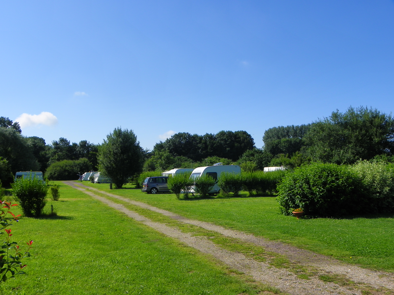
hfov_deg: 54.0
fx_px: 387
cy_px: 148
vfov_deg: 41.8
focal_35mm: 34
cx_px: 197
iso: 64
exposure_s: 1/500
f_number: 5
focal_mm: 6.1
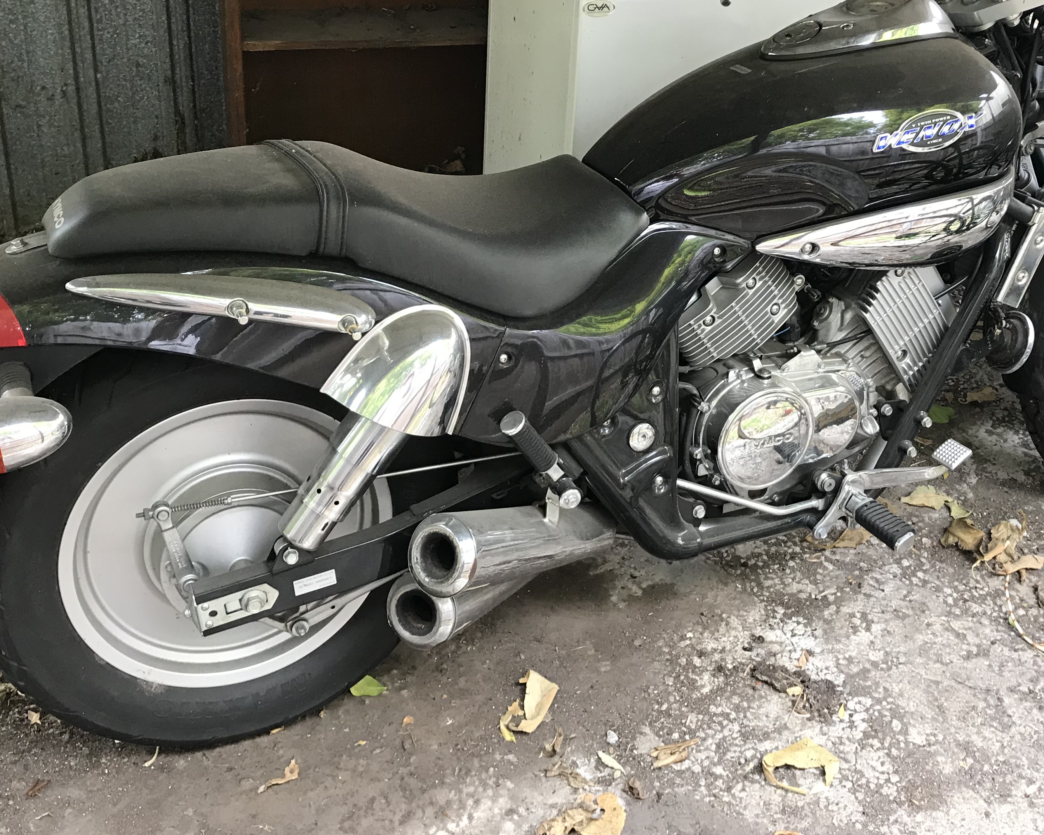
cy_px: 265
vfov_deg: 36.0
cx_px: 617
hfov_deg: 44.6
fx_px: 1267
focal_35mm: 41
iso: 25
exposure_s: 1/33
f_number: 1.8
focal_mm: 3.99
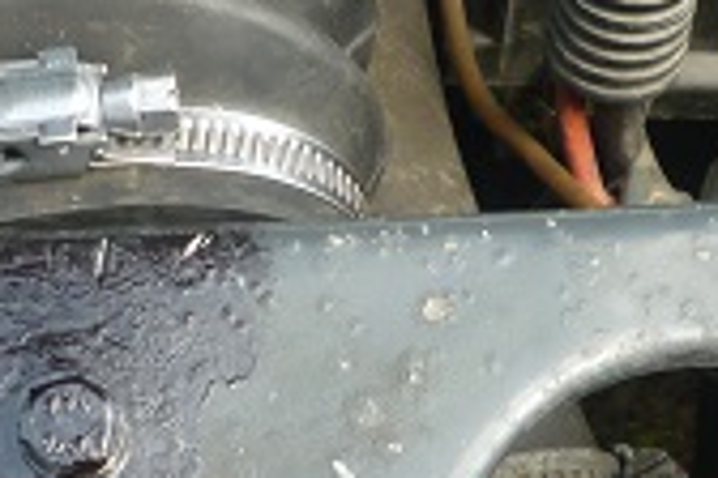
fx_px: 2293
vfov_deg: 11.9
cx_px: 389
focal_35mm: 115
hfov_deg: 17.8
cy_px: 260
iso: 80
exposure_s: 1/100
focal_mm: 5.2
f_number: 3.3
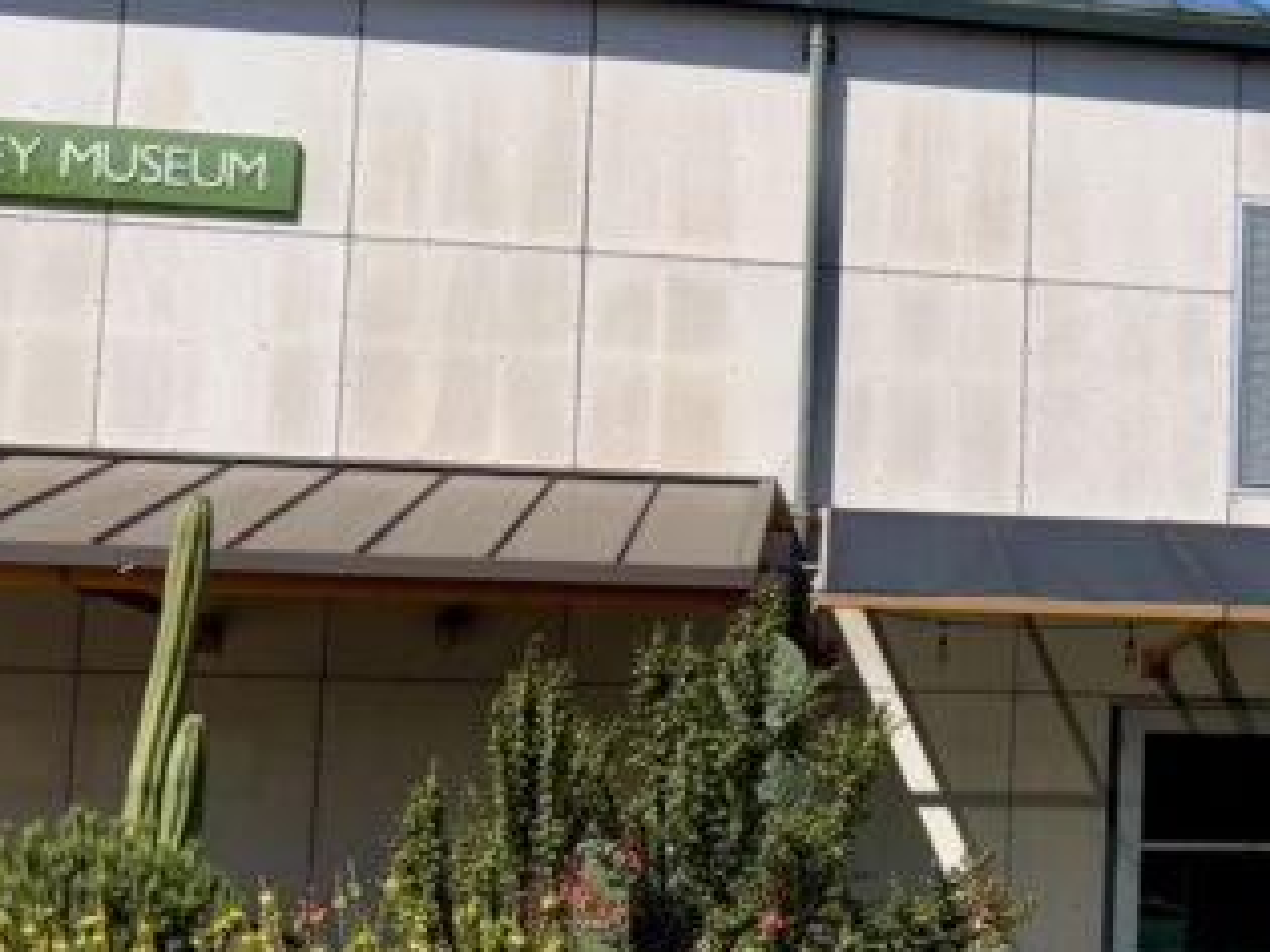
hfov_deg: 22.8
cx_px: 1564
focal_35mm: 78
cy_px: 516
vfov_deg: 18.9
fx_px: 2861
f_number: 1.78
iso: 80
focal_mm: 6.76
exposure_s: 1/5319
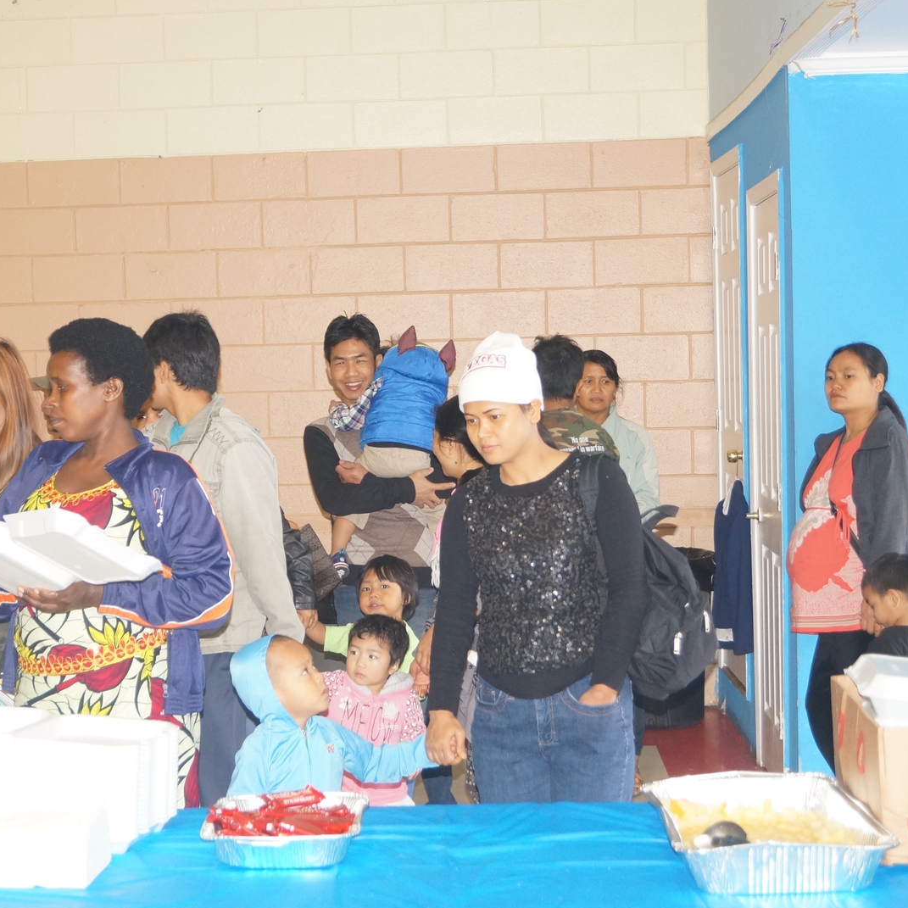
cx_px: 372
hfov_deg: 25.4
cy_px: 456
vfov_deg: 25.5
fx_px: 2007
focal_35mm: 68
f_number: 4.5
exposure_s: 1/60
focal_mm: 35
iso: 1000
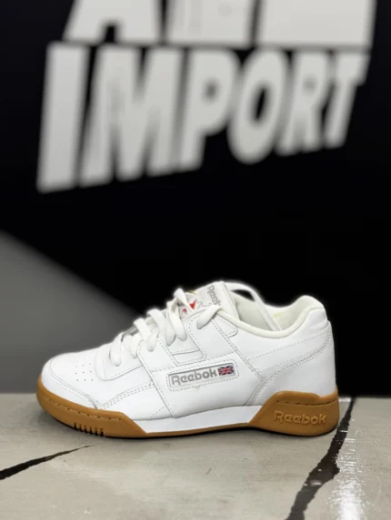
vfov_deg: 39.6
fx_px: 723
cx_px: 196
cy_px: 260
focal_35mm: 48
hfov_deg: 30.3
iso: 125
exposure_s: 1/60
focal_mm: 6.76
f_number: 1.78
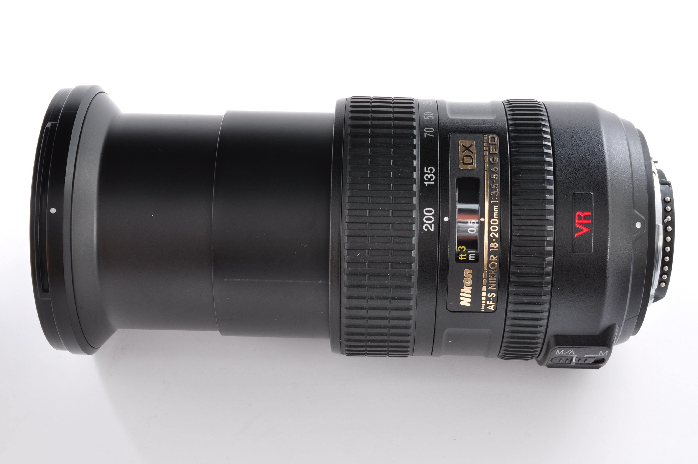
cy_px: 232
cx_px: 349
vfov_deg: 22.6
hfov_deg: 33.4
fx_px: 1162
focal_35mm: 60
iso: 200
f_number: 22
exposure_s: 1/125
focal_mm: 40
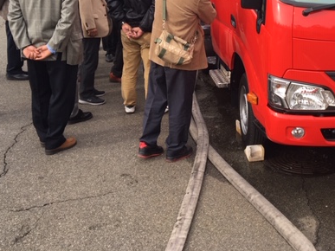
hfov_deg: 39.1
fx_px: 464
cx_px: 231
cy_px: 50
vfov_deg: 29.6
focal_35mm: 48
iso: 25
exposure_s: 1/337
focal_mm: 4.15
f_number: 2.2
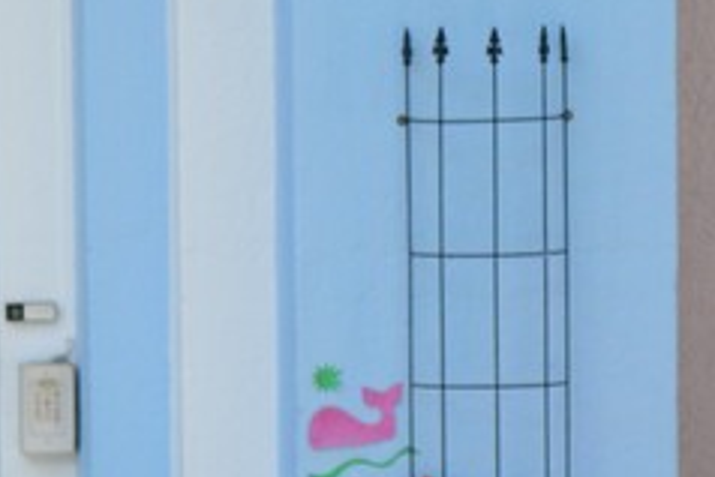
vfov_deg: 3.0
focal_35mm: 452
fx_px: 8982
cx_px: -649
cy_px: 1004
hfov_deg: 4.5
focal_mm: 70
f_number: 4
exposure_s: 1/1250
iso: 450
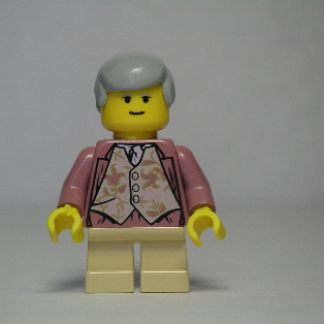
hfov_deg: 13.6
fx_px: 1355
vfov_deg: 13.6
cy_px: 163
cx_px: 131
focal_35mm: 128
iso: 64
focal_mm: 16.5
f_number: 3.6
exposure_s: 1/90
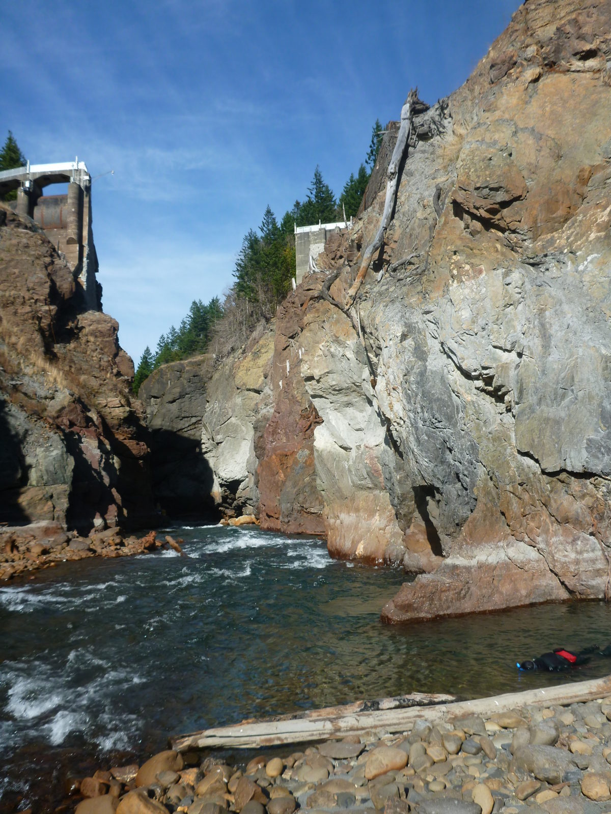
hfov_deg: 49.7
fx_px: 659
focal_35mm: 28
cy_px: 407
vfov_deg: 63.4
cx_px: 306
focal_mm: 4.9
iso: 100
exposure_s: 1/800
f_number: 3.3
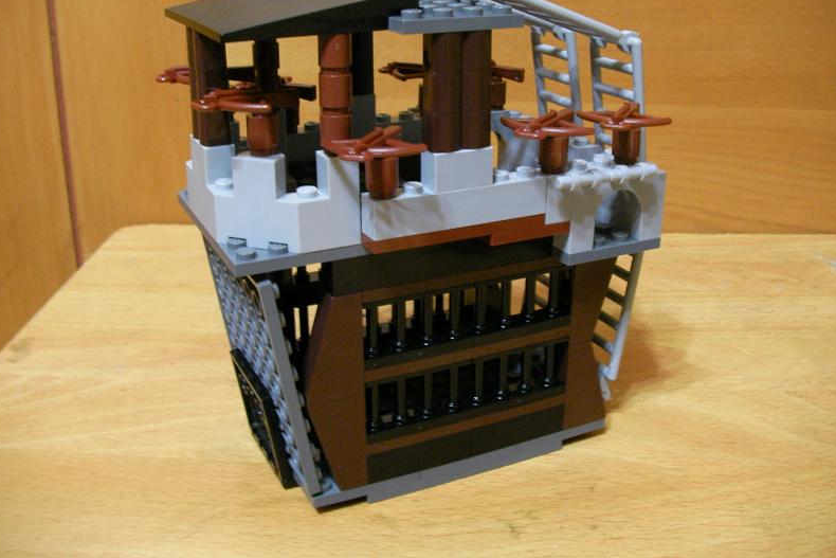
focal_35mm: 40
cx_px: 416
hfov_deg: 48.5
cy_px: 241
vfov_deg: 33.4
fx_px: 929
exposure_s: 1/3.2
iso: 200
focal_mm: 6.3
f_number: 3.5
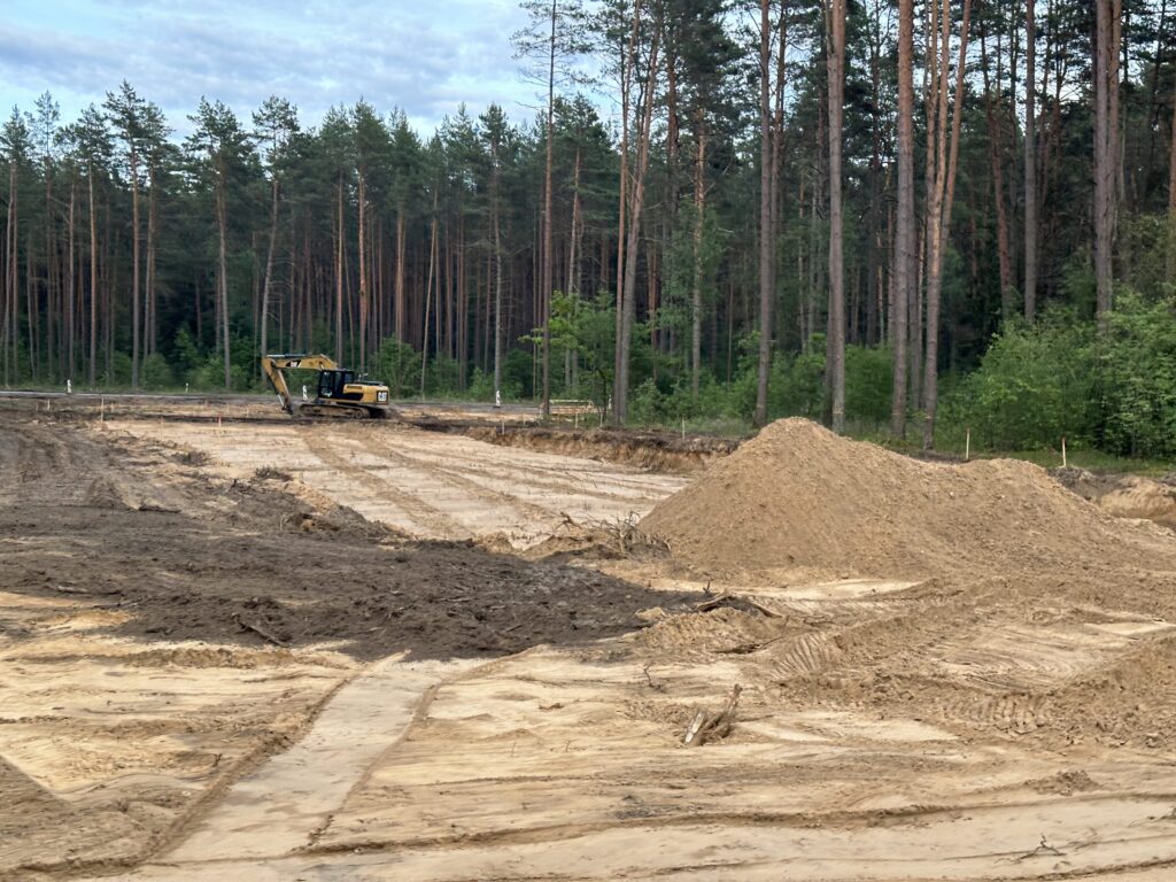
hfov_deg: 39.7
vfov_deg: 30.3
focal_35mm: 48
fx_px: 1631
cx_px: 588
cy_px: 441
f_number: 1.78
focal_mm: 6.86
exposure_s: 1/373
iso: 64
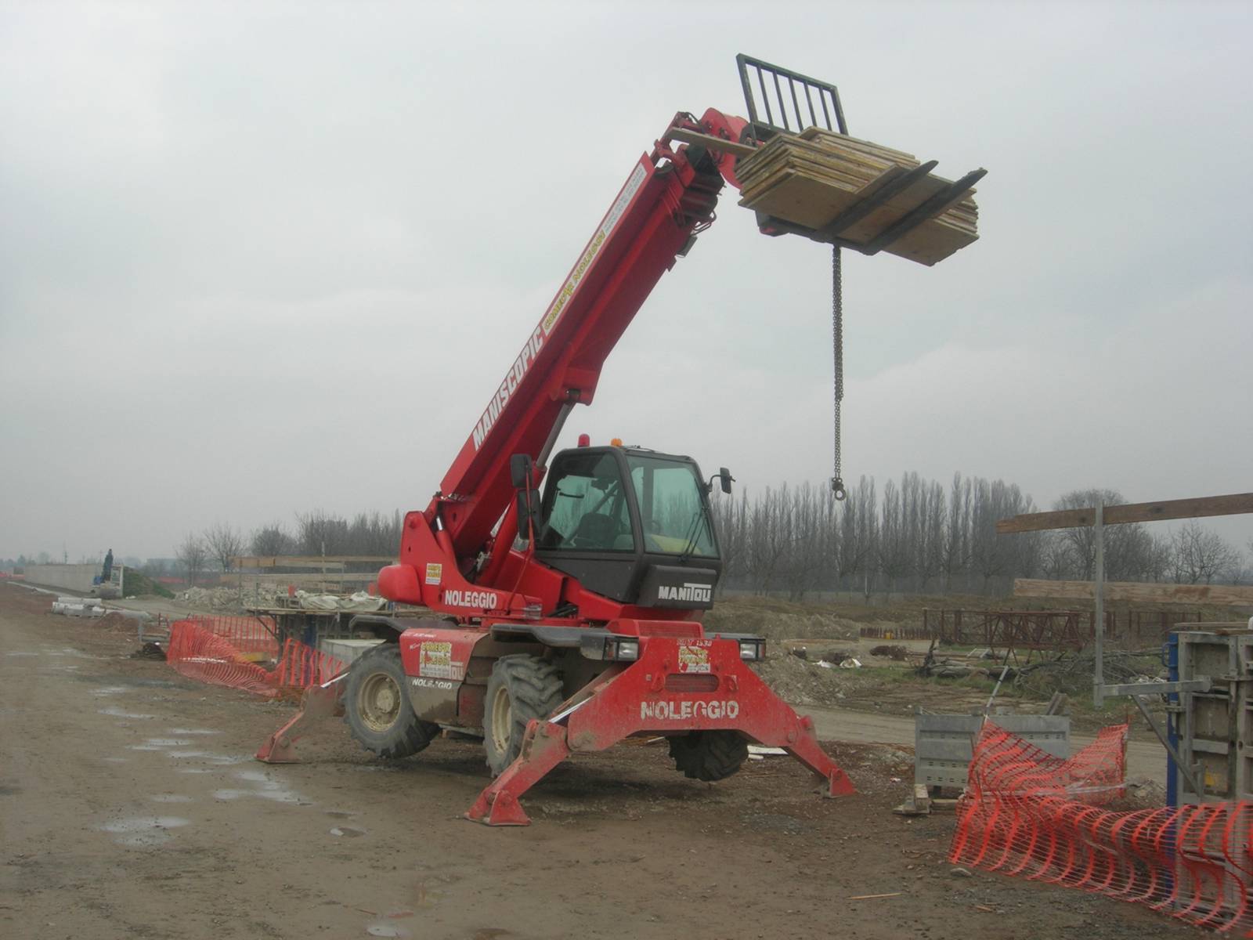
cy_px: 470
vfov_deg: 37.7
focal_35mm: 38
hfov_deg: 49.0
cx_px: 626
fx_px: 1375
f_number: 4.8
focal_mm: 7.8
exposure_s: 1/239
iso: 64
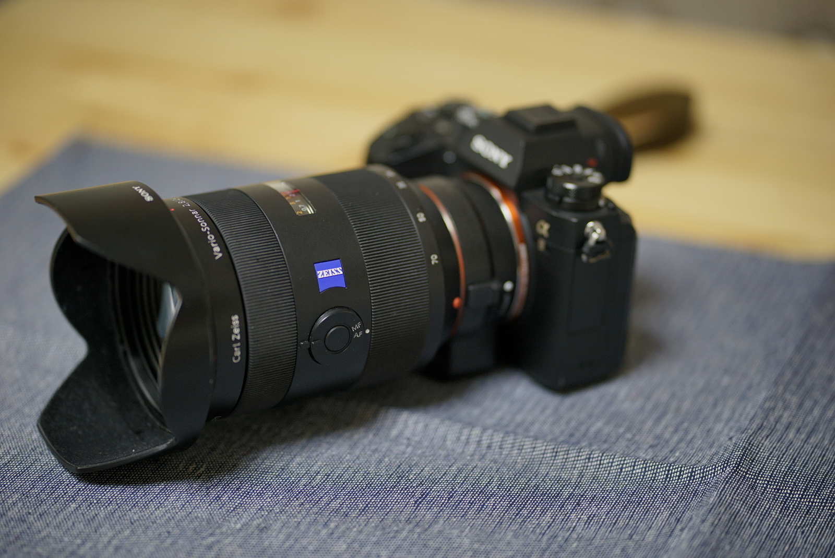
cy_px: 279
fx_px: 1973
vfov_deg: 16.1
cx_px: 418
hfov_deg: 23.9
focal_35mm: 85
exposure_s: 1/200
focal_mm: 85
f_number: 2
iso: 400
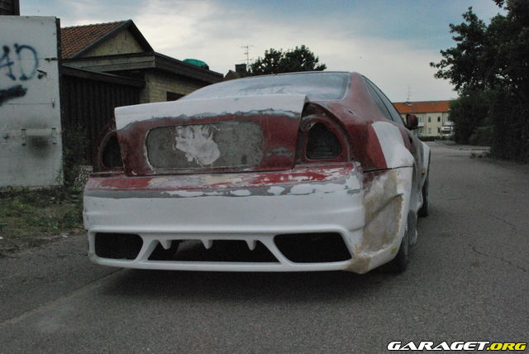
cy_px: 177
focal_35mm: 39
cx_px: 264
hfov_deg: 49.5
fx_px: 574
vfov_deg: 34.3
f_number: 16
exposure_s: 1/1000
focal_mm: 26
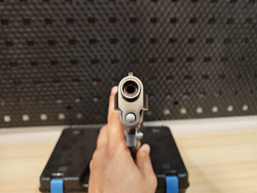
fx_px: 178
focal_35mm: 24
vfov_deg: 56.8
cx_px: 128
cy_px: 96
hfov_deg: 71.6
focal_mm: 6.83
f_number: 2
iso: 250
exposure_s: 1/33
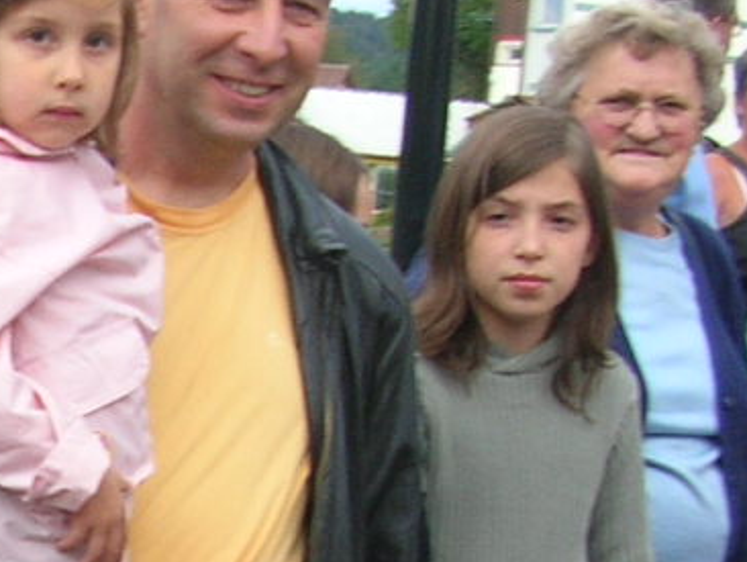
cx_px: -520
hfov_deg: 12.0
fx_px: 3304
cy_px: 779
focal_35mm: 153
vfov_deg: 9.5
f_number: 2.8
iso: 50
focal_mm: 5.8
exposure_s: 1/66
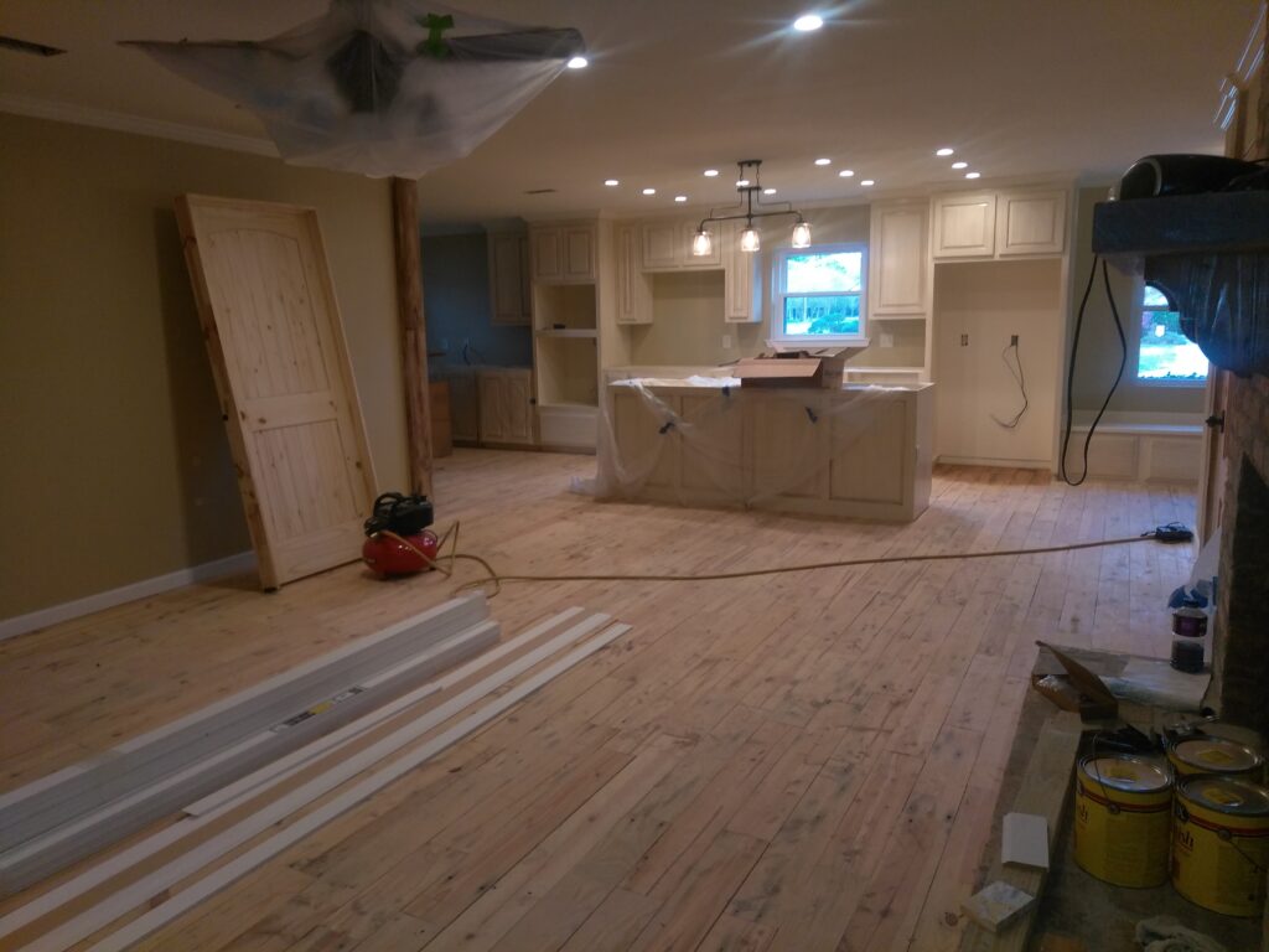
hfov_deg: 81.7
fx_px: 733
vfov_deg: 66.0
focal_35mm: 20
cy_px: 476
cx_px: 634
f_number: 2.2
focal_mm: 3.46
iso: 228
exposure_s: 1/30
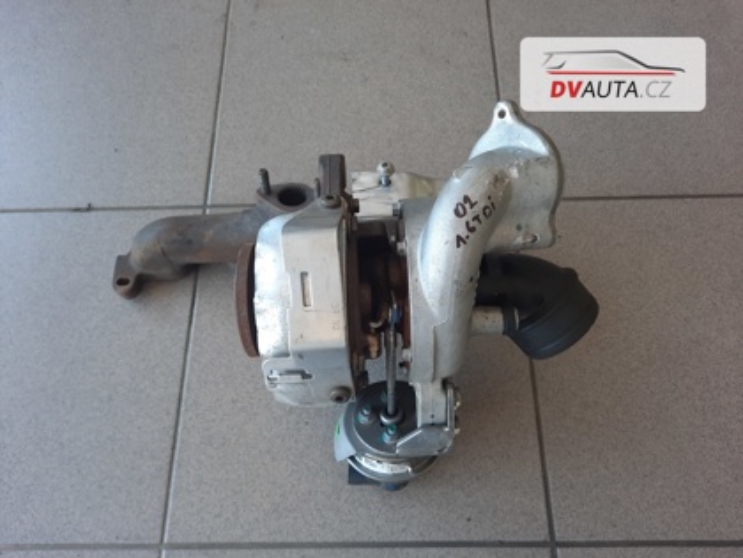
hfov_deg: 69.4
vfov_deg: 54.9
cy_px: 279
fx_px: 537
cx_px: 372
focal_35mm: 25
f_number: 2
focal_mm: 4.6
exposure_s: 1/60
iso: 100
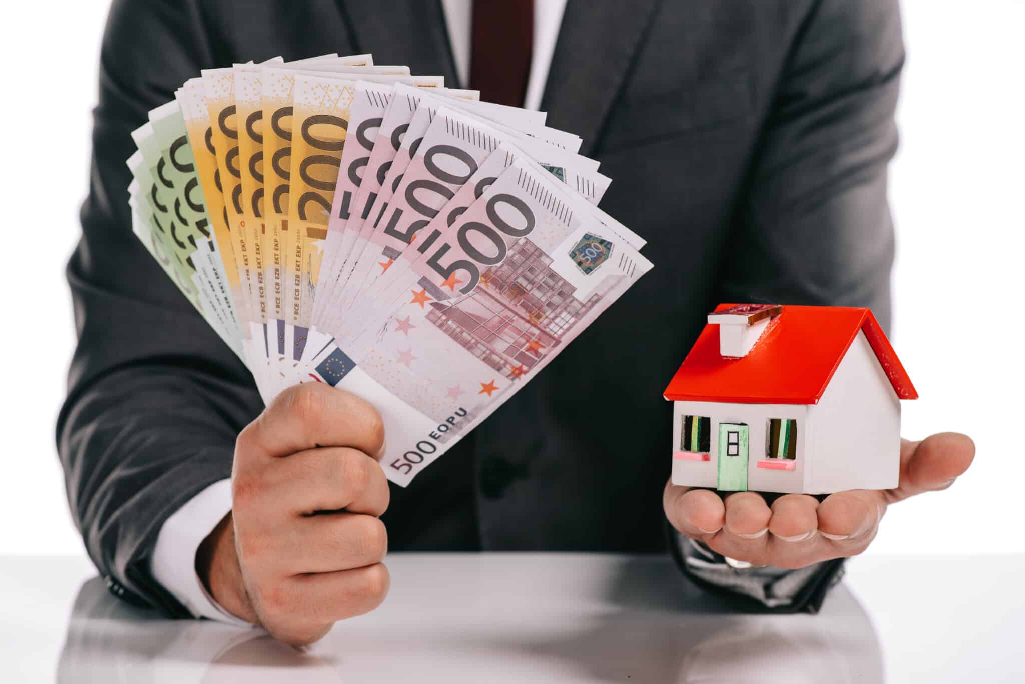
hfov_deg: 19.4
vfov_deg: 13.1
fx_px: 2990
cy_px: 342
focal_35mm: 105
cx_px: 512
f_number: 5.6
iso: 100
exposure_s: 1/200
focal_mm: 105
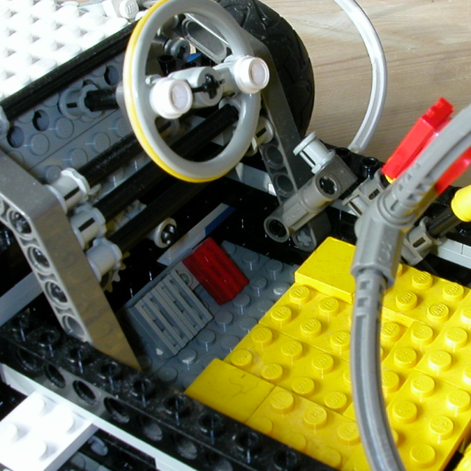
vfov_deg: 27.7
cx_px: 310
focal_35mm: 62
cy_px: 261
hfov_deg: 27.6
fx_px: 954
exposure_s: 1/33.4
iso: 100
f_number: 4.5
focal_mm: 5.6
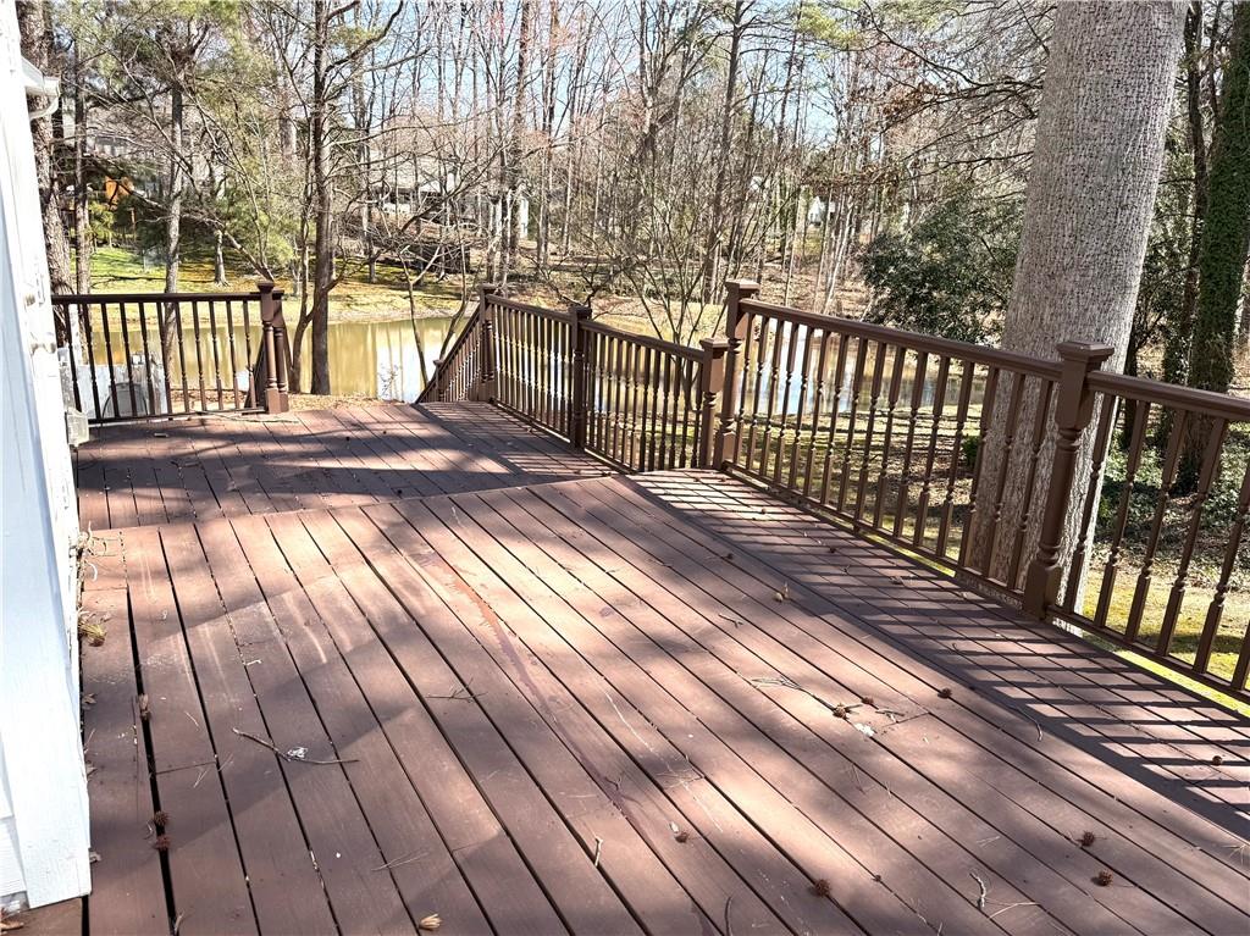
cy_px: 468
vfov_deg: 56.8
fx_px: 866
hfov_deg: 71.6
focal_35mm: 24
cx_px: 625
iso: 80
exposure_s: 1/1060
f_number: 1.78
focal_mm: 6.76
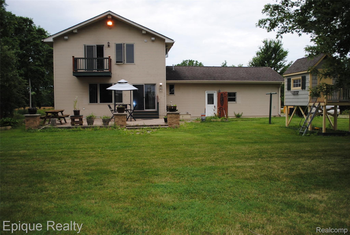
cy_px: 118
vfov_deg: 43.8
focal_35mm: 30
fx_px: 292
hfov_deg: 61.8
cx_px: 175
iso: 100
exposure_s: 1/160
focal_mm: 20
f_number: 3.8
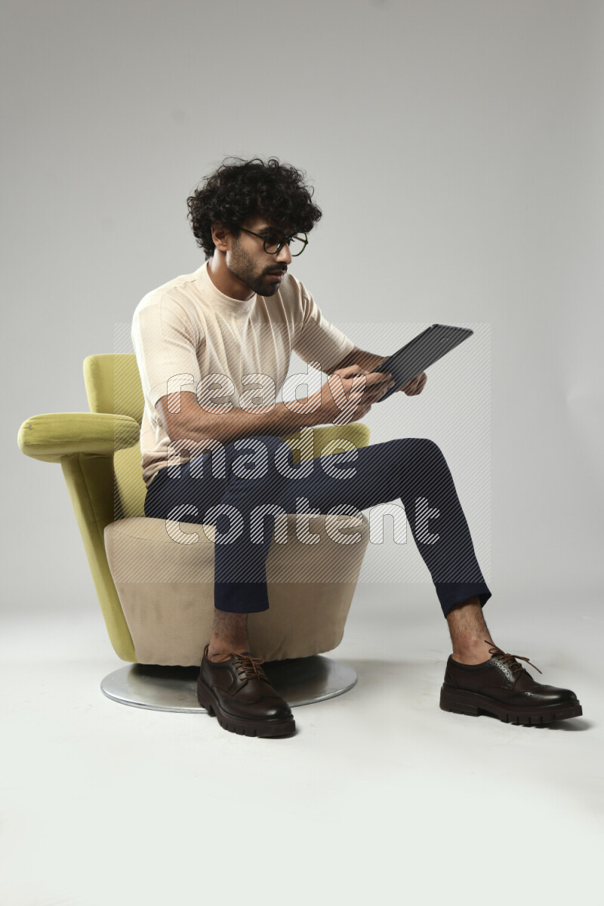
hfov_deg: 35.1
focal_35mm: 38
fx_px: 956
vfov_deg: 50.7
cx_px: 302
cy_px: 453
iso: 400
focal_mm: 38
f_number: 5.6
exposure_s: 1/125
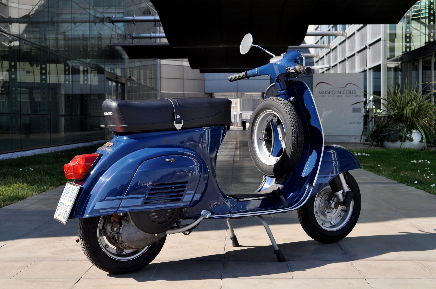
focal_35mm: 48
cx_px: 218
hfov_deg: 41.2
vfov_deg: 28.0
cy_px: 144
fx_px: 581
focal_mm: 32
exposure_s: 1/250
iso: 200
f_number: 7.1
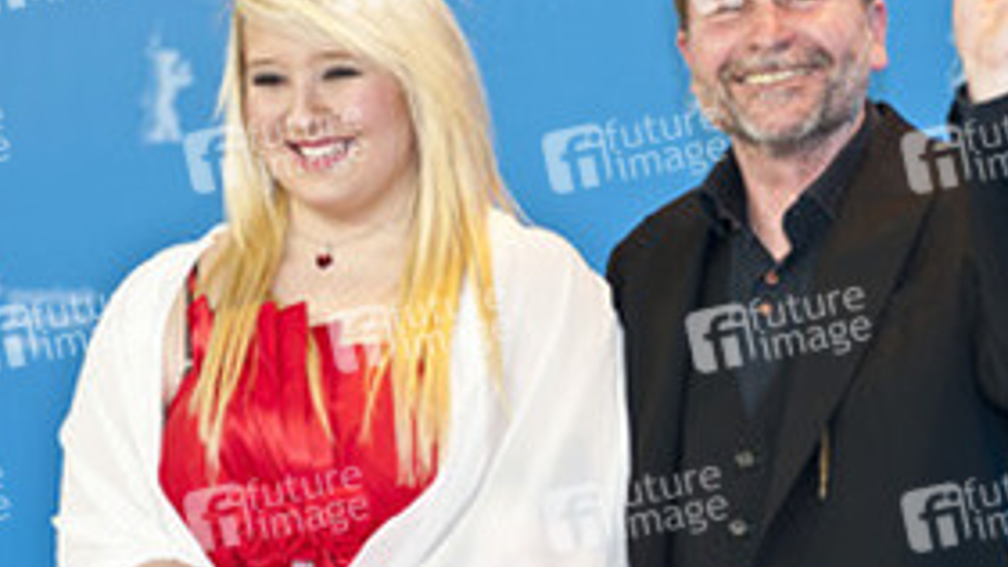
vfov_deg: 7.2
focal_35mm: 168
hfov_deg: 12.8
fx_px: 4490
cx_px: 683
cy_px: 240
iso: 800
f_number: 4.5
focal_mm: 100
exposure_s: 1/200
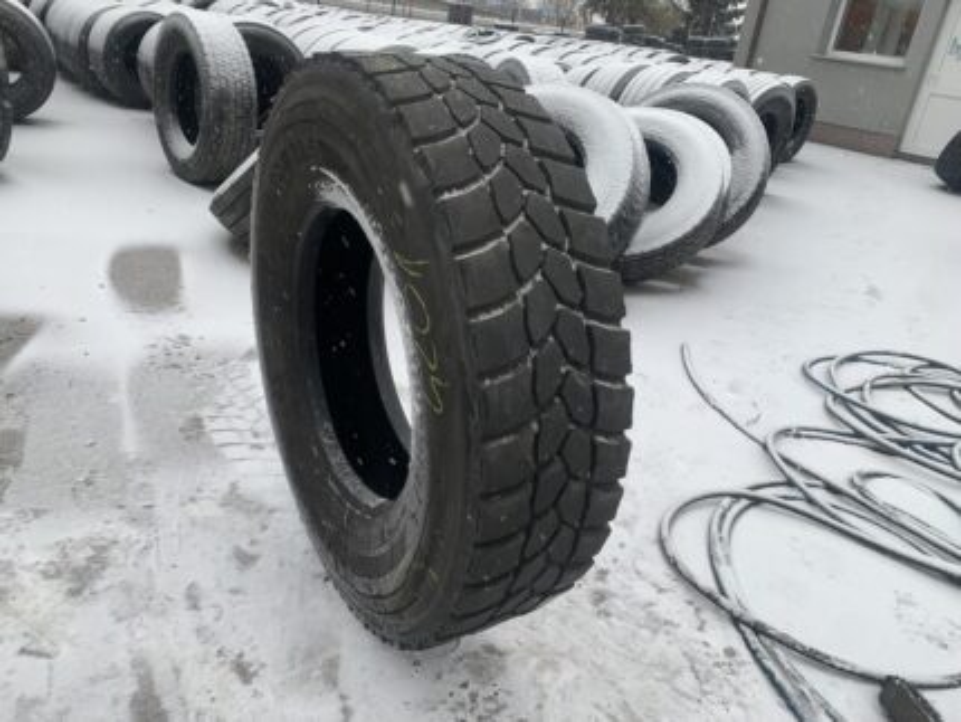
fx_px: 722
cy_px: 361
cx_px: 480
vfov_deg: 53.1
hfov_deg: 67.3
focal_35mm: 26
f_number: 1.8
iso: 25
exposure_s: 1/191
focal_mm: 4.25
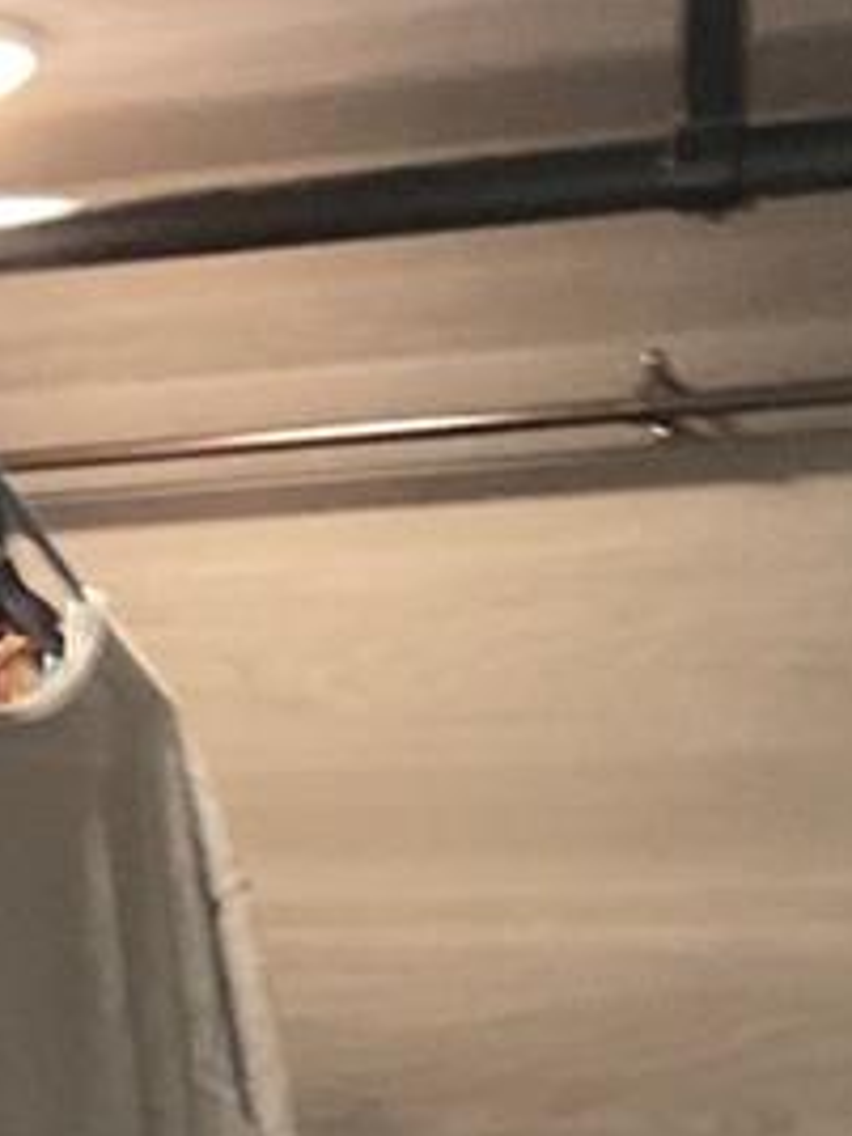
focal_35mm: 130
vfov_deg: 13.9
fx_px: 4266
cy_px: 1891
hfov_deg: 11.4
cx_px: 140
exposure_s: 1/40
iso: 250
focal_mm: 3
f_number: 1.8
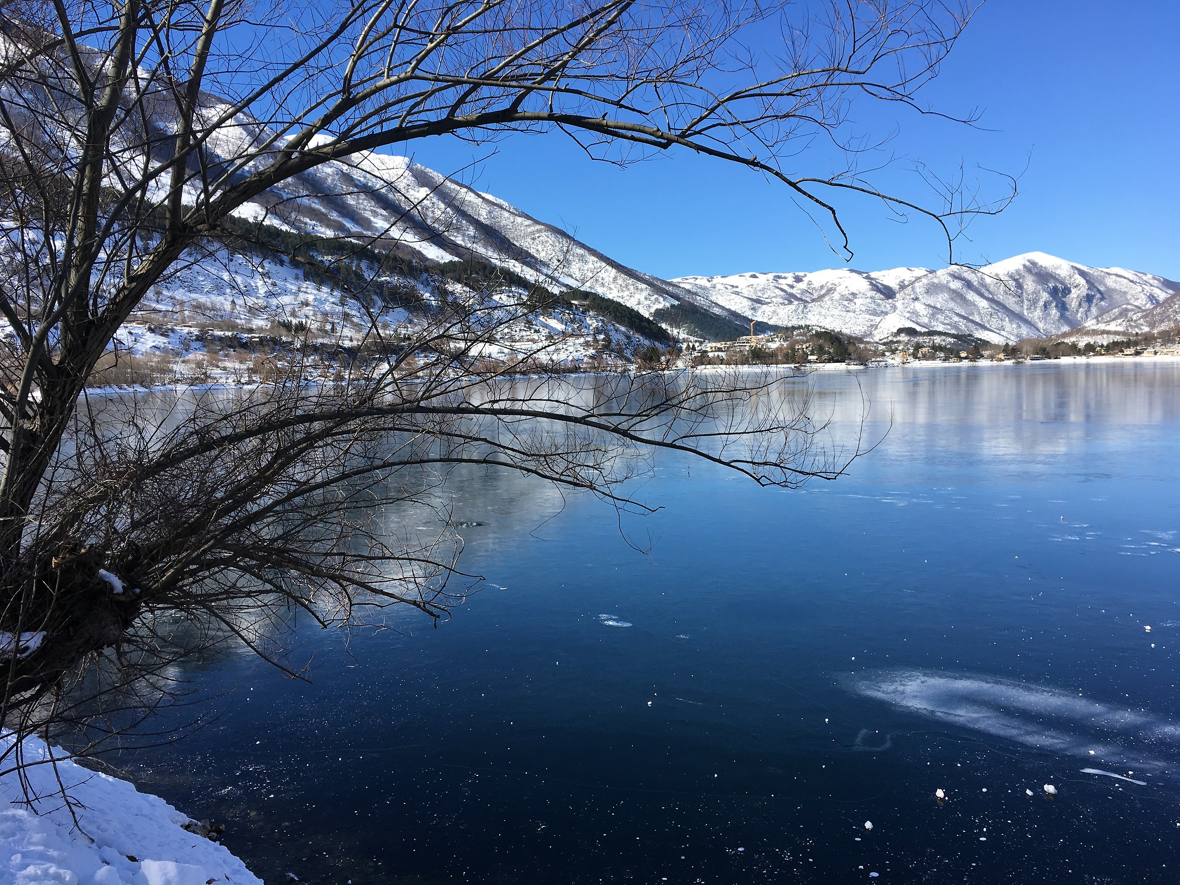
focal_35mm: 29
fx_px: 989
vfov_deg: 48.2
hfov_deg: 61.7
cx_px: 590
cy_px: 442
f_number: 2.2
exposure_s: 1/1326
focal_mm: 4.15
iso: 25
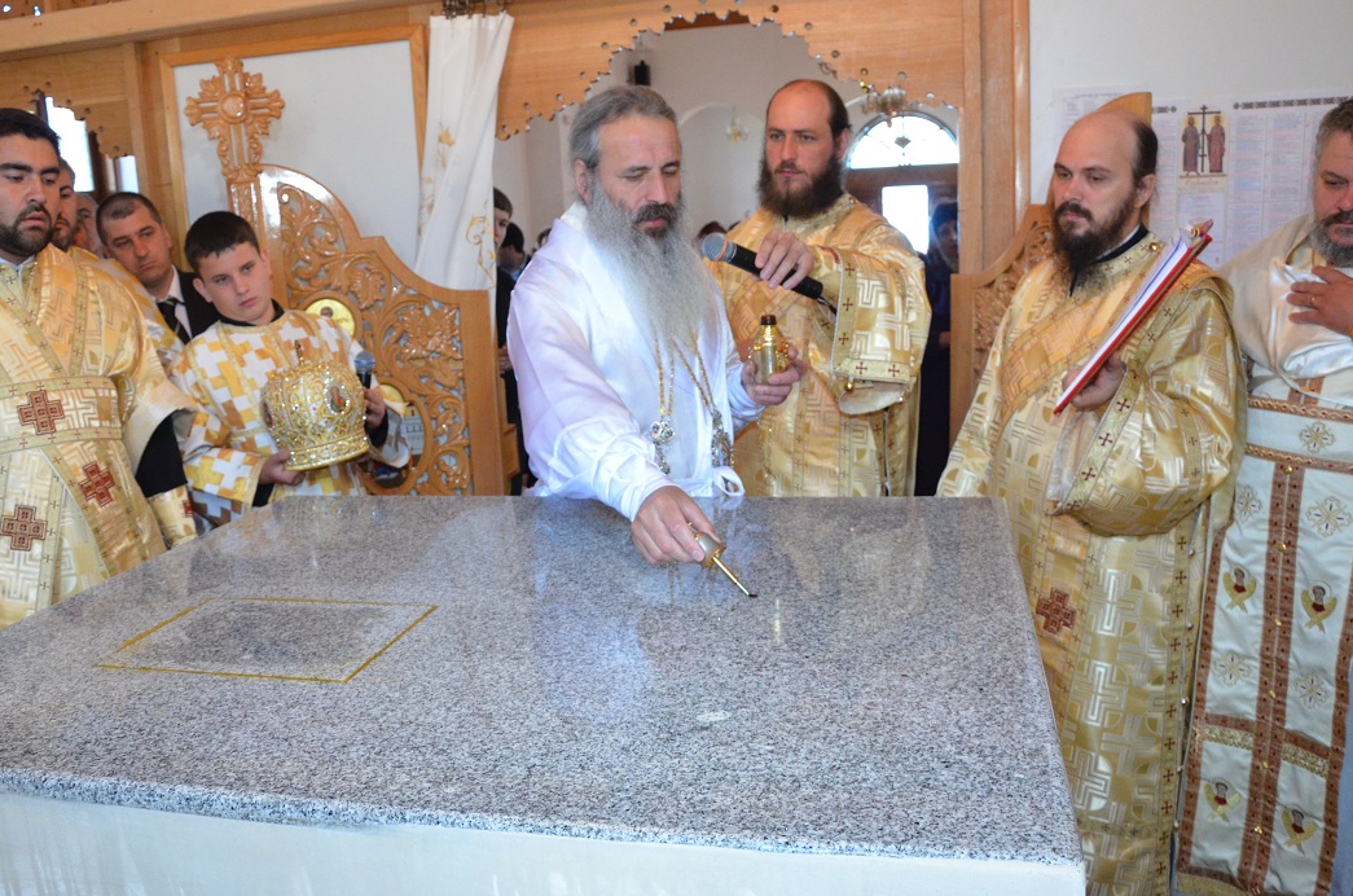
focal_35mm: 31
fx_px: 1163
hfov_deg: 60.2
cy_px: 474
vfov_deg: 42.1
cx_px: 594
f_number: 6.3
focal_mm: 18
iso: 2000
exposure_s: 1/60
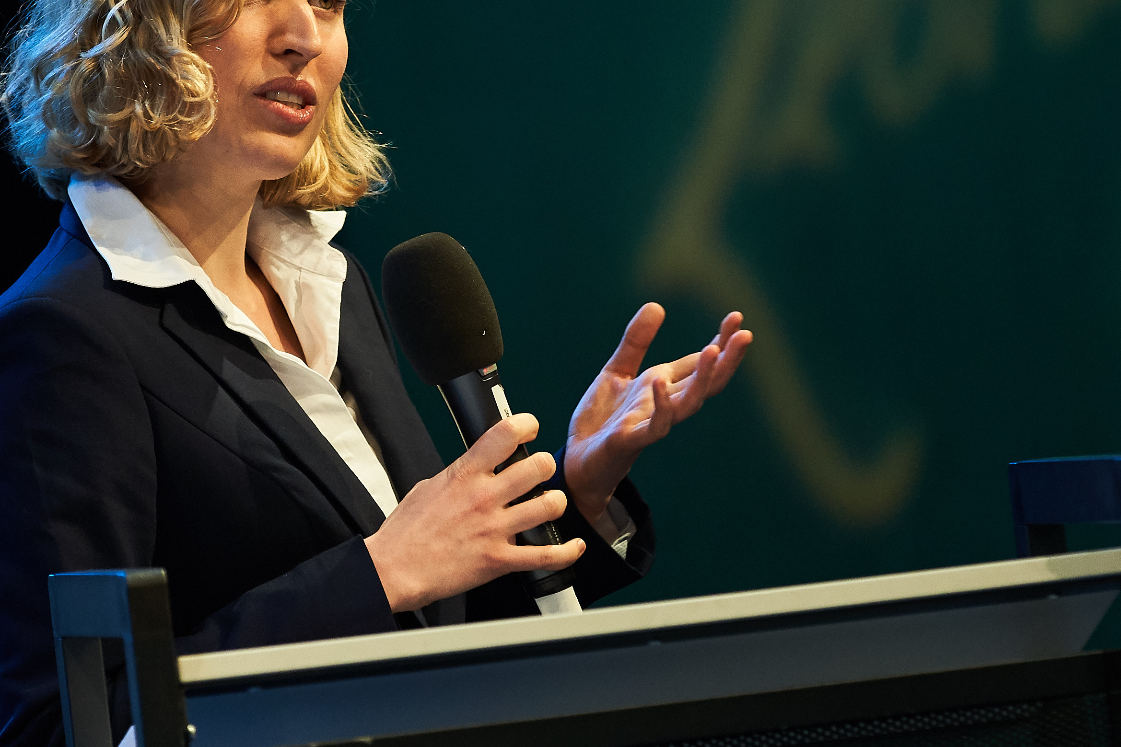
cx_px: 444
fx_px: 15725
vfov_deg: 2.7
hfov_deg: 4.1
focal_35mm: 505
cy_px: 220
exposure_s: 1/160
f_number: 2.8
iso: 1600
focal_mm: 200
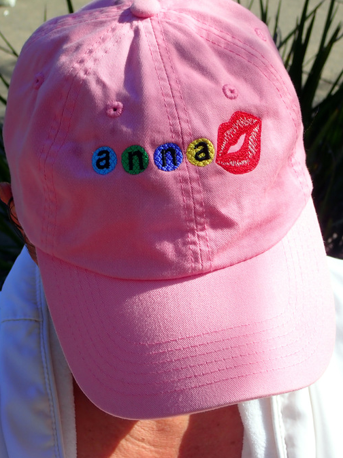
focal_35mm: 92
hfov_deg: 16.0
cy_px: 228
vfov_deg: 21.3
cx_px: 171
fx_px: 1217
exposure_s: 1/200
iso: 100
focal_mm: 16.48
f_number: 6.3
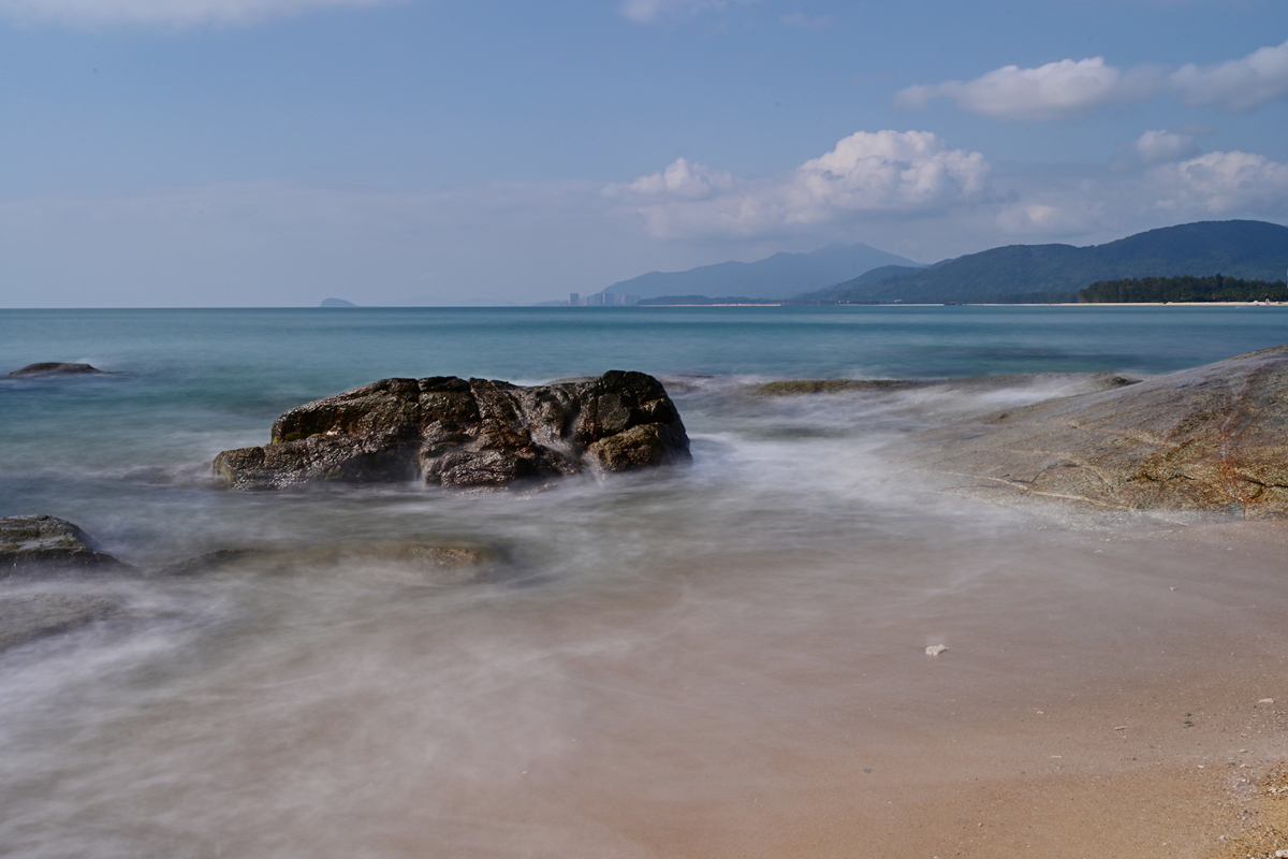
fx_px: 1198
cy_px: 430
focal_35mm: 34
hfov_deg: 56.5
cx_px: 644
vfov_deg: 39.4
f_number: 18
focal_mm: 33.5
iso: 64
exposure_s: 6
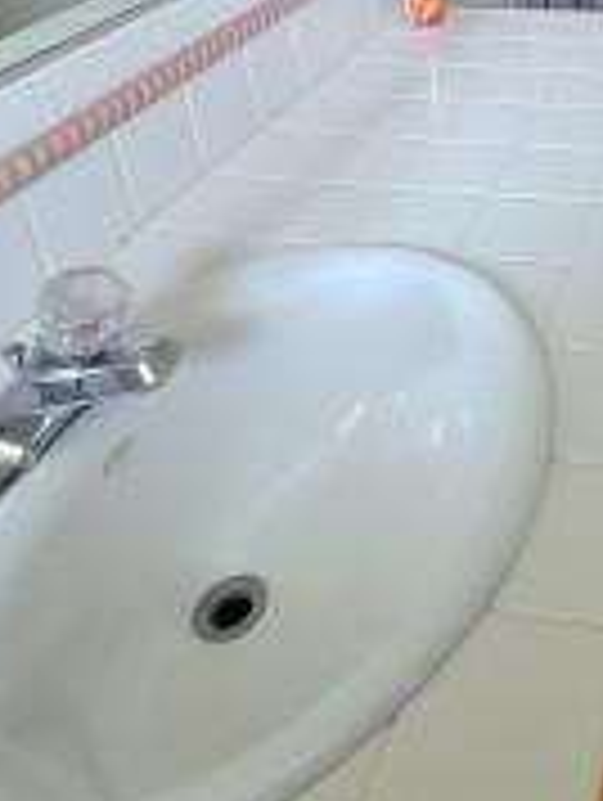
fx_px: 811
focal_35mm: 35
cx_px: 626
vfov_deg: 48.0
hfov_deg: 36.1
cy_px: 104
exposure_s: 1/60
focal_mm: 2.2
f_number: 2.2
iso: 400
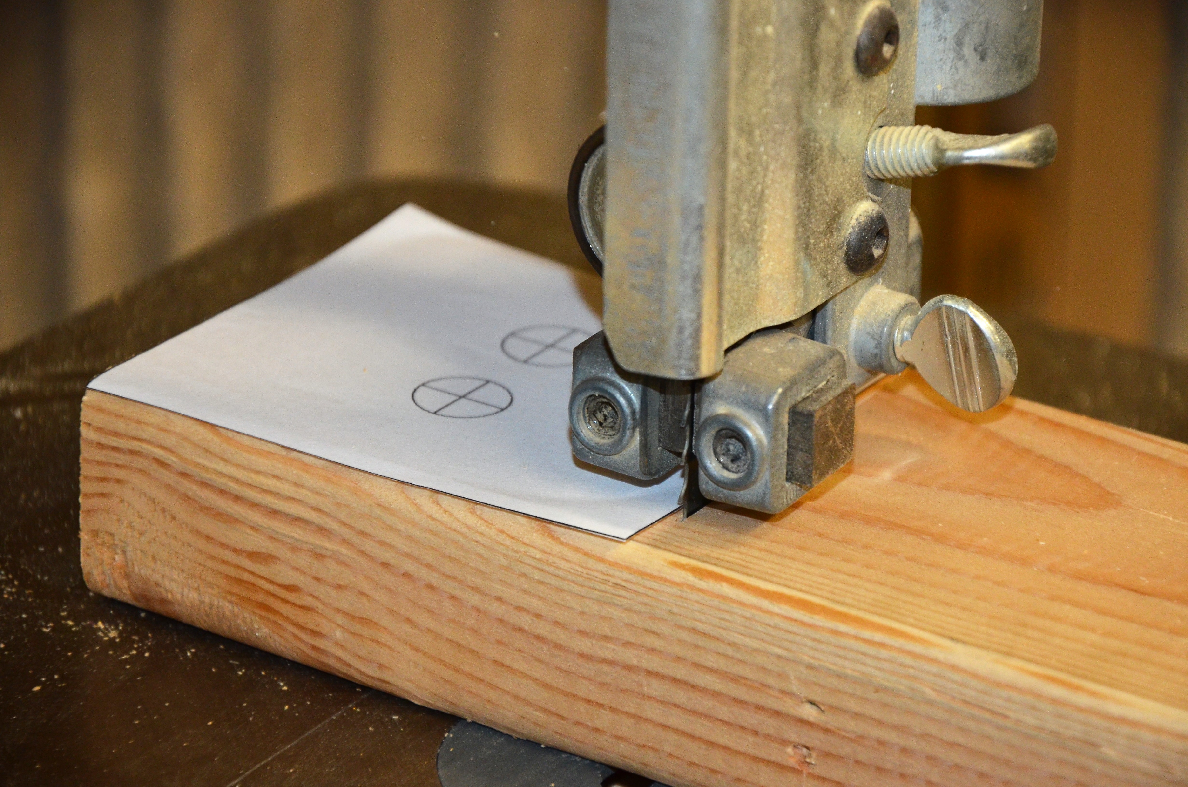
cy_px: 394
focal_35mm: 158
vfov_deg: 8.7
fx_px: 5187
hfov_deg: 13.1
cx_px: 594
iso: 1000
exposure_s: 1/80
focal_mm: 105
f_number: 5.6
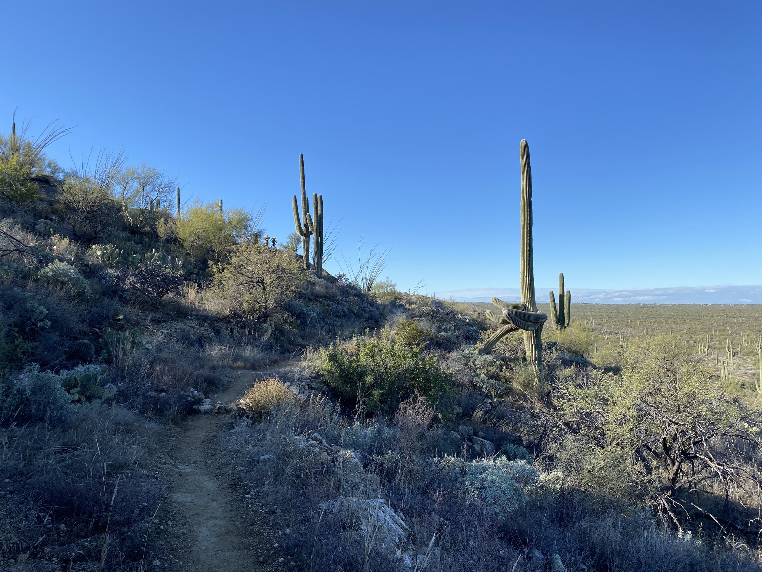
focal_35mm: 26
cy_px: 286
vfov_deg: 53.1
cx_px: 381
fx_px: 572
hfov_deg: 67.3
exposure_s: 1/1808
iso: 32
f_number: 1.8
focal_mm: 4.25
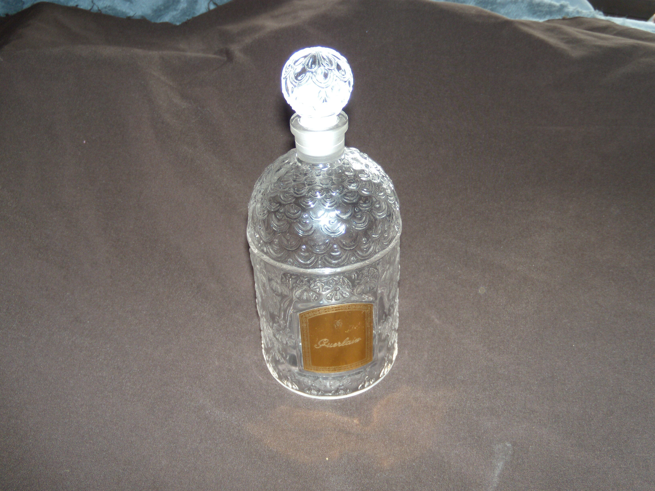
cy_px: 246
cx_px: 328
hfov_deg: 51.4
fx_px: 681
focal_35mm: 36
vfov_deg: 39.7
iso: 80
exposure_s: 1/40
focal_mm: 6.4
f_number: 3.6
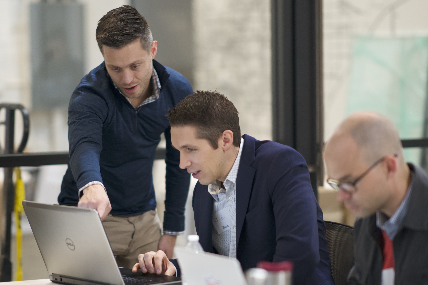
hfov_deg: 16.1
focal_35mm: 127
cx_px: 214
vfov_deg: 10.8
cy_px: 142
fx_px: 1510
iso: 1600
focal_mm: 85
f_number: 1.4
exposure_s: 1/250
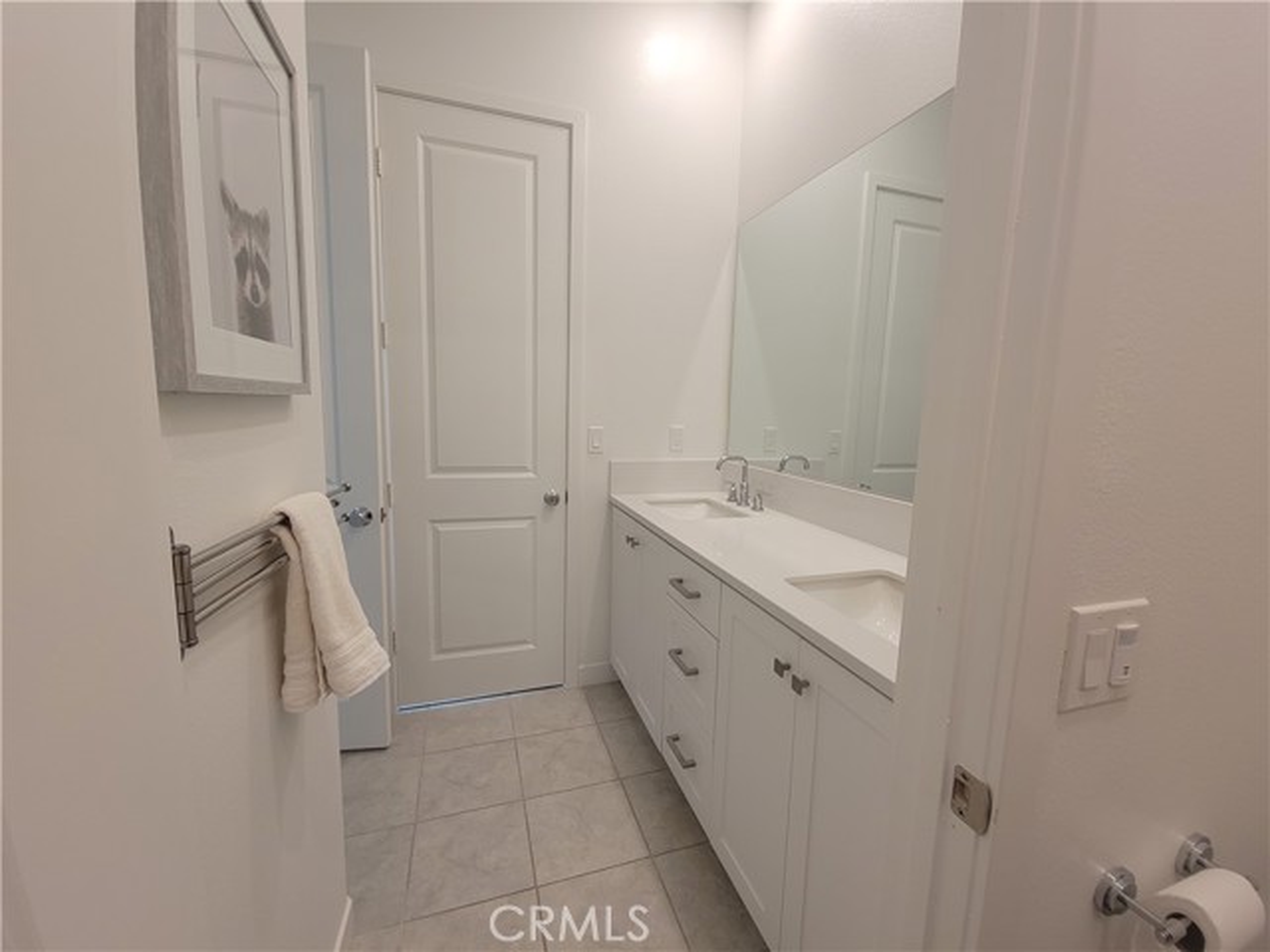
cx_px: 635
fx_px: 477
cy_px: 476
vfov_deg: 89.9
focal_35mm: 13
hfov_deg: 106.2
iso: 125
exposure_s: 1/60
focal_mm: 2.2
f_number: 2.2
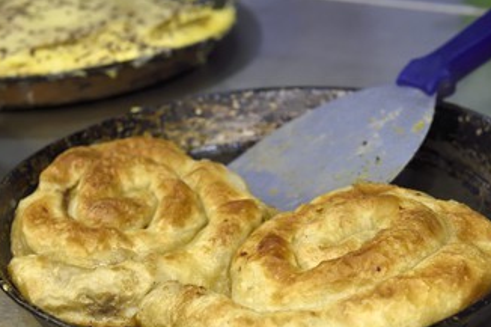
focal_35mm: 80
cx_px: 268
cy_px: 202
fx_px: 1091
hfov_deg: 25.4
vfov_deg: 17.0
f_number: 6.3
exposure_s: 1/80
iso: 2500
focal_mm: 62
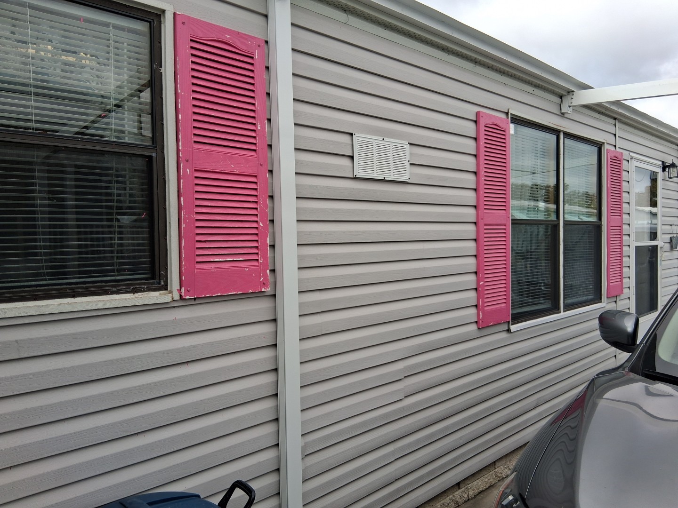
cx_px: 339
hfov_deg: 67.3
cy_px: 254
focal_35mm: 26
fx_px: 509
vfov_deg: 53.1
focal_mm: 3.98
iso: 25
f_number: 1.8
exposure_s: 1/361
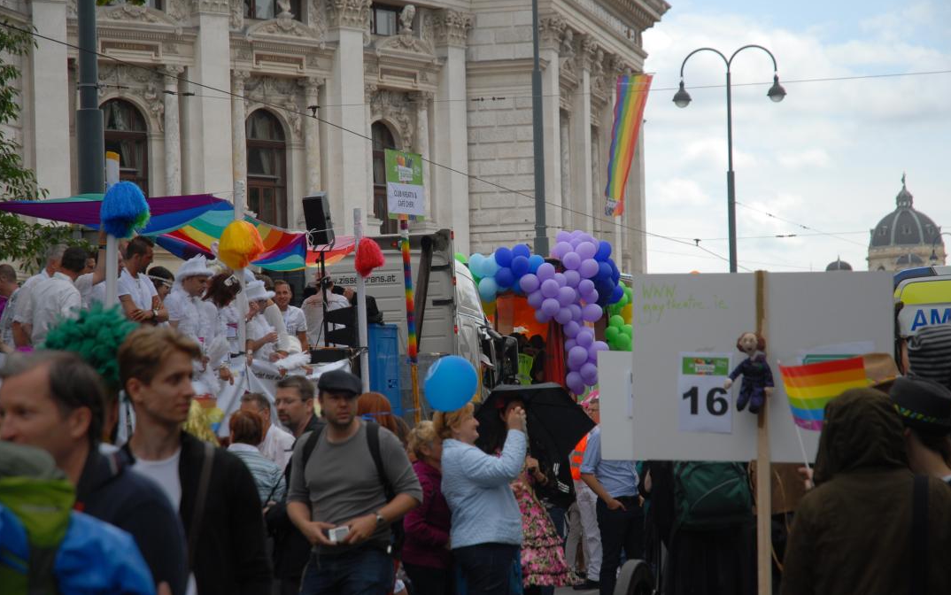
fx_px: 2800
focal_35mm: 108
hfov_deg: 19.3
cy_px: 304
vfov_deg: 12.1
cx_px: 473
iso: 100
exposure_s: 1/400
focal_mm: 70
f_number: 4.5
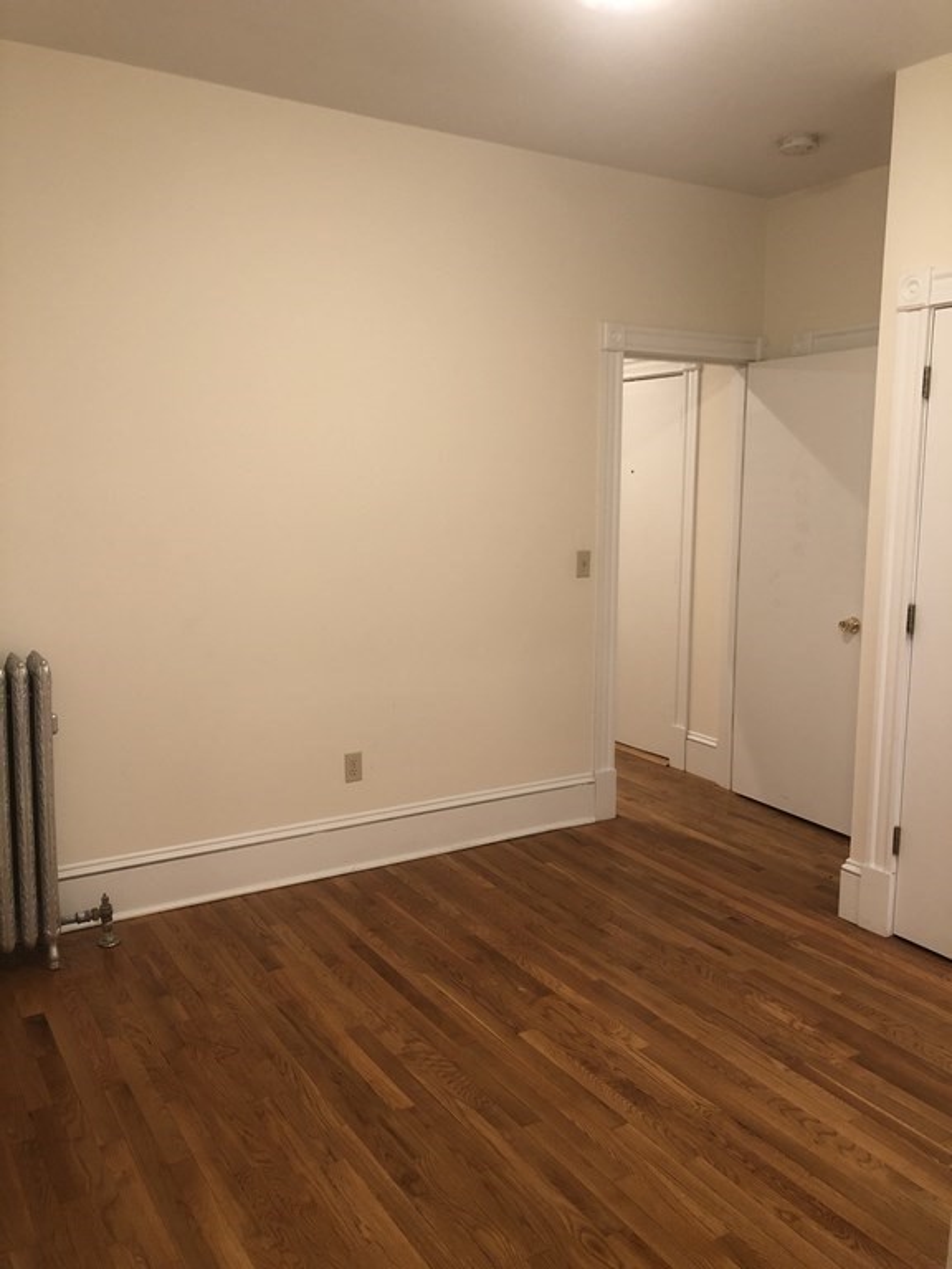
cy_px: 634
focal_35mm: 28
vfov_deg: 63.4
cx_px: 476
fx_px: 1027
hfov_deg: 49.7
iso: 40
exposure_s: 1/15
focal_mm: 3.99
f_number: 1.8
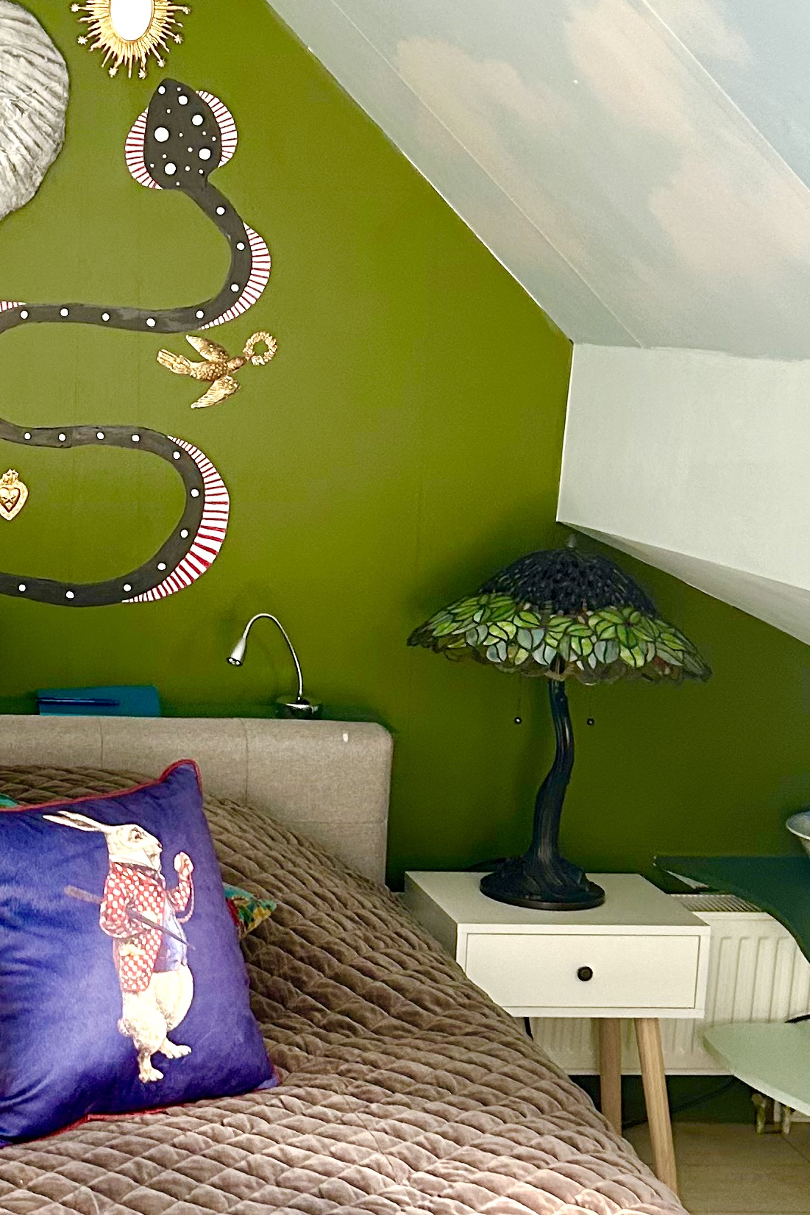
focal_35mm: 66
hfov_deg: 19.6
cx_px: -122
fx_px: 2228
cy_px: 596
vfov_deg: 30.5
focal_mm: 5.7
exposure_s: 1/60
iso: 200
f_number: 1.5
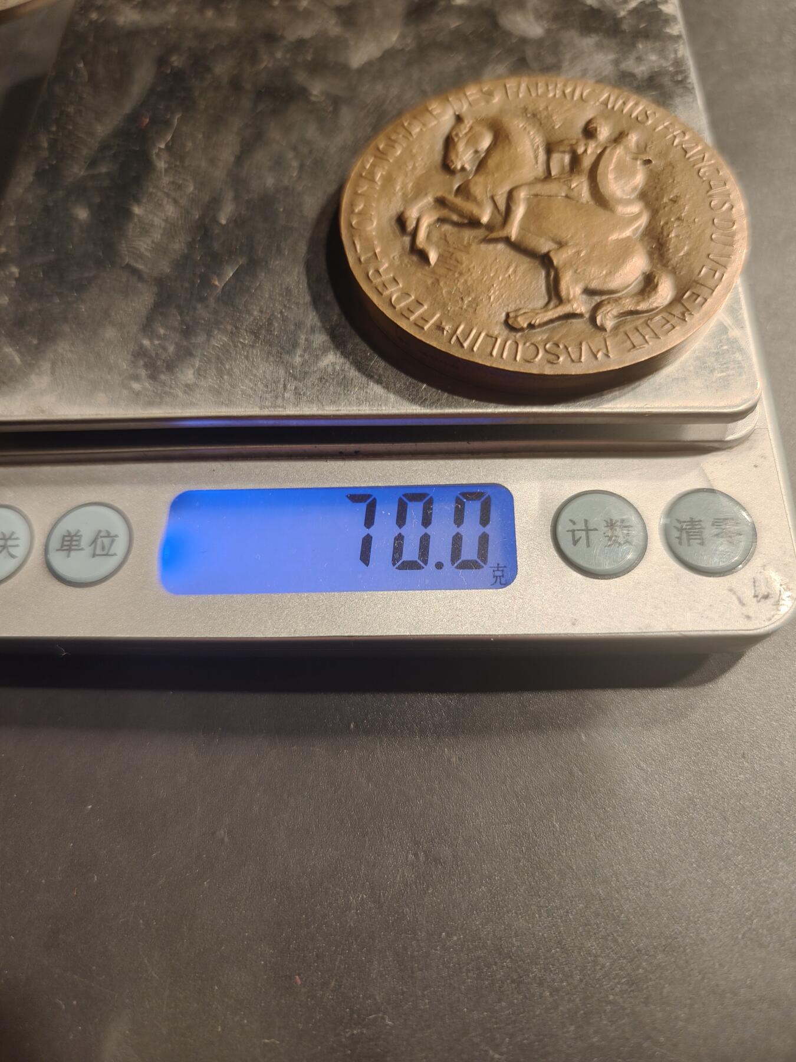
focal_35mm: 23
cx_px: 398
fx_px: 705
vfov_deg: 73.9
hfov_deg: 58.9
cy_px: 531
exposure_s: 1/100
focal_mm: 6.06
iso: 100
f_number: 1.6
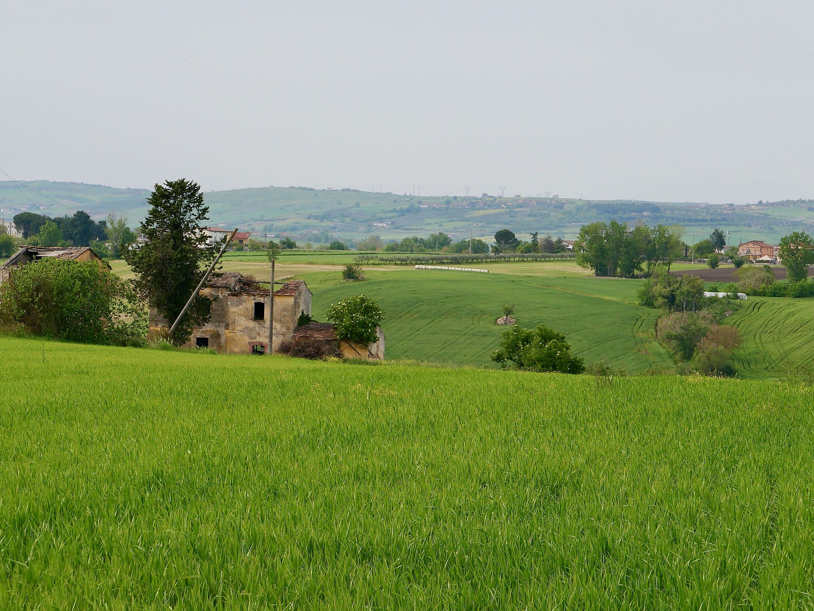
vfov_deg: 13.1
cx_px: 407
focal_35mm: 113
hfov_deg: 17.4
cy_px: 306
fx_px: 2657
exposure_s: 1/400
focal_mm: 34
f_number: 5.6
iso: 200
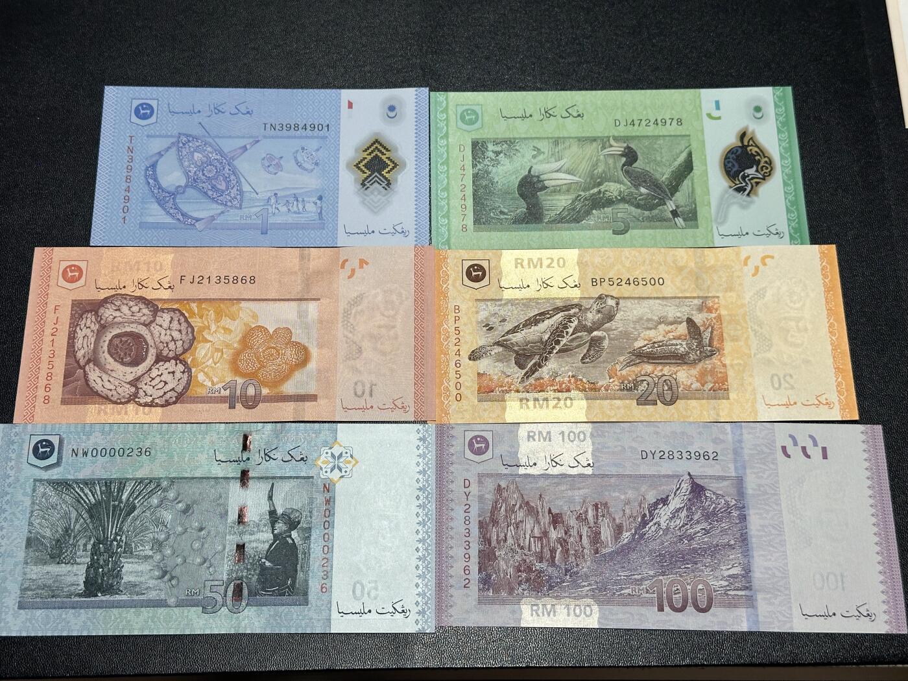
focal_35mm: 48
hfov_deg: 39.7
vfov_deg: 30.3
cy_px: 340
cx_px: 454
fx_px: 1259
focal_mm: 6.86
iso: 64
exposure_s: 1/50
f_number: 1.78
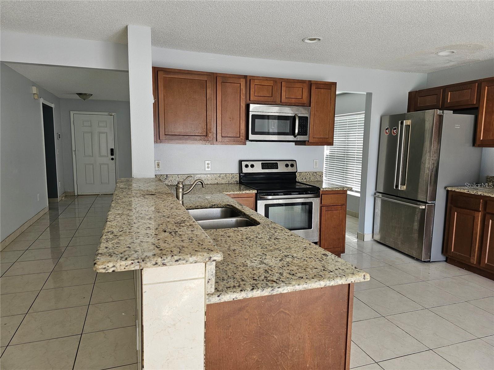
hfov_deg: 73.9
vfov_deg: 58.9
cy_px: 185
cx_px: 247
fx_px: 328
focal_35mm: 23
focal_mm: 6.3
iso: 64
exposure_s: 1/120
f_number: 1.7
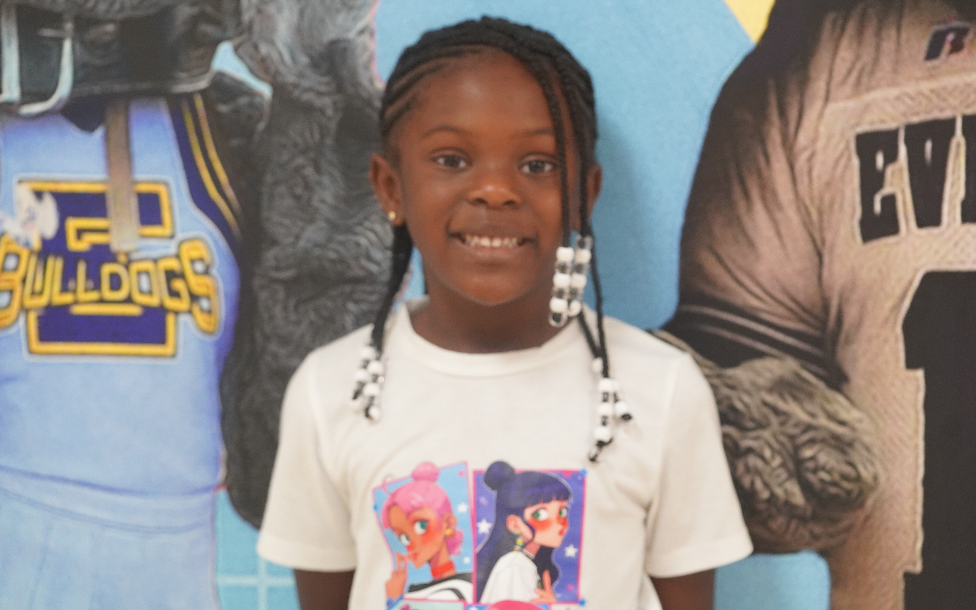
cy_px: 293
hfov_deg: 18.3
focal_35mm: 114
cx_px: 489
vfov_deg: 11.5
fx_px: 3032
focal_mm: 111
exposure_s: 1/160
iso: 4000
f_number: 4
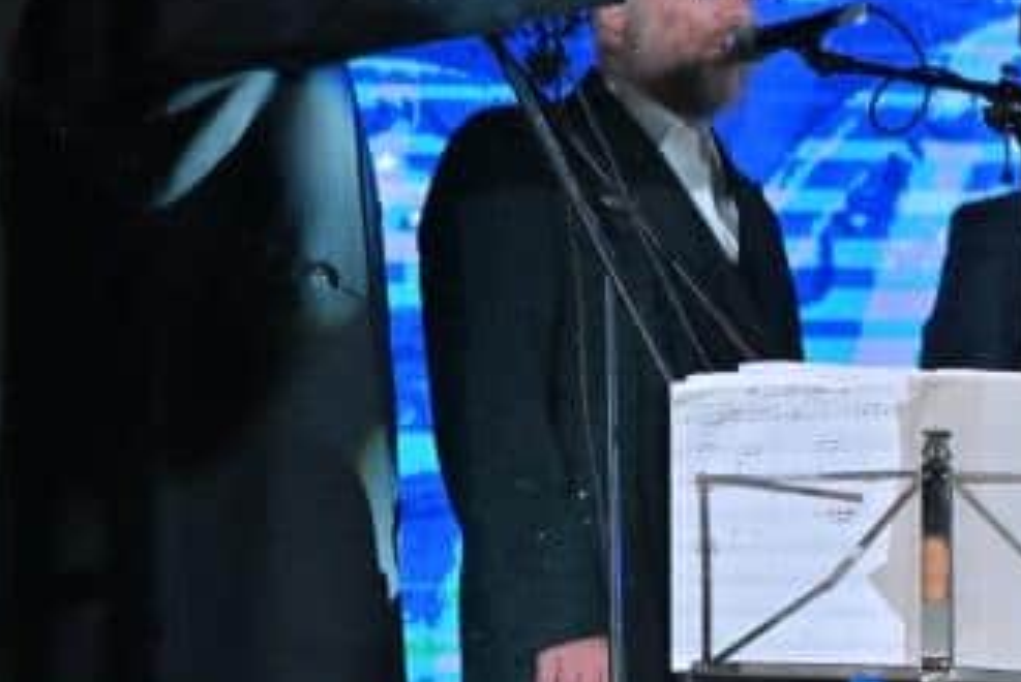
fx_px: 8828
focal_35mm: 311
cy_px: 243
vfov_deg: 4.4
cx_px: 1459
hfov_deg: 6.5
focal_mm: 100
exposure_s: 1/250
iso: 1250
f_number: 4
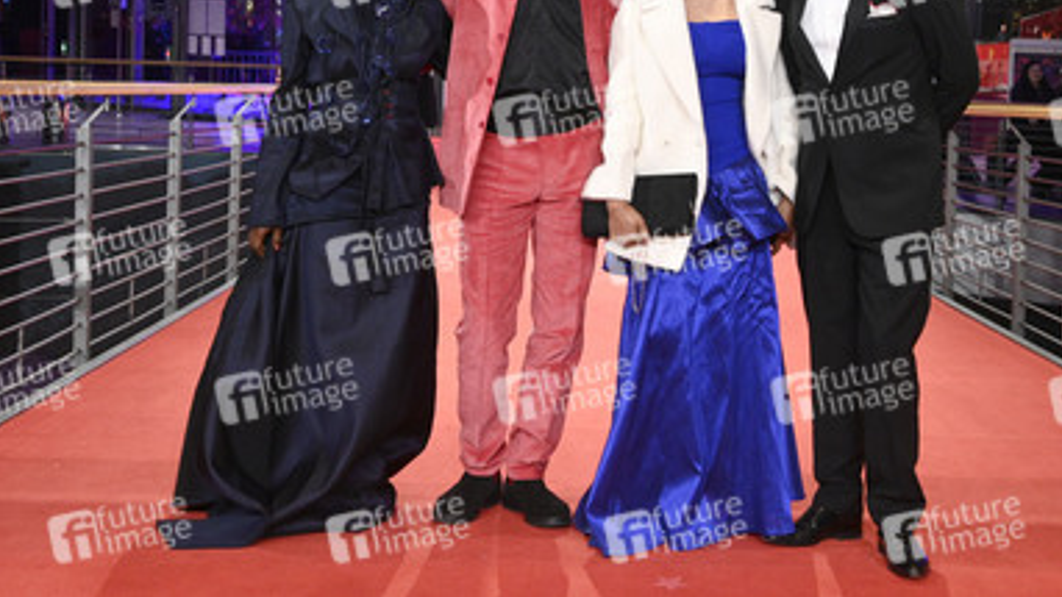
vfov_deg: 25.3
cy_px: 183
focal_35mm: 47
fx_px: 1324
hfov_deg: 43.6
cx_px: 602
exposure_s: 1/200
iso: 5000
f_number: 5.6
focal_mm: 38
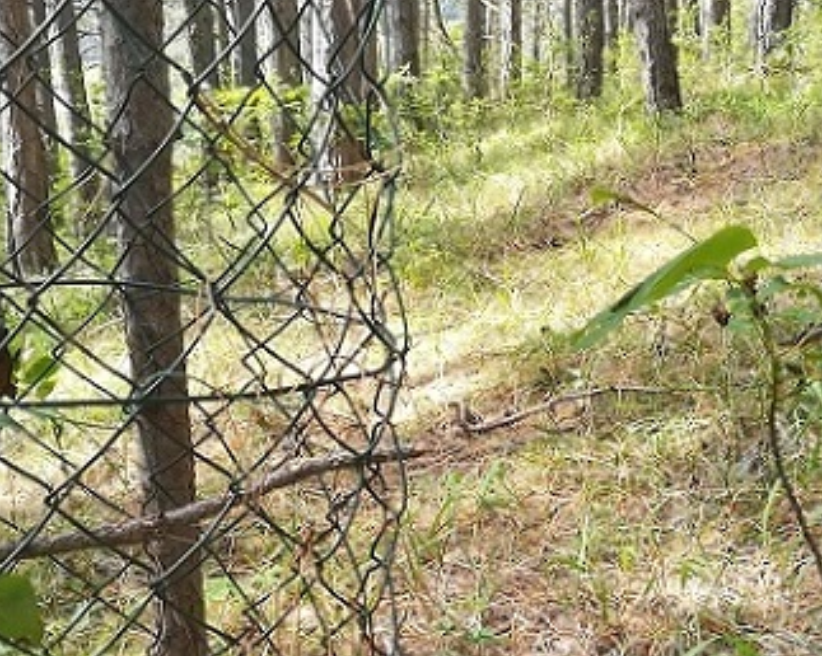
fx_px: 1337
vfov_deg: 26.3
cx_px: 550
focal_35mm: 55
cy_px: 633
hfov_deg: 33.9
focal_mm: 3.83
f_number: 2.2
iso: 100
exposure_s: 1/120
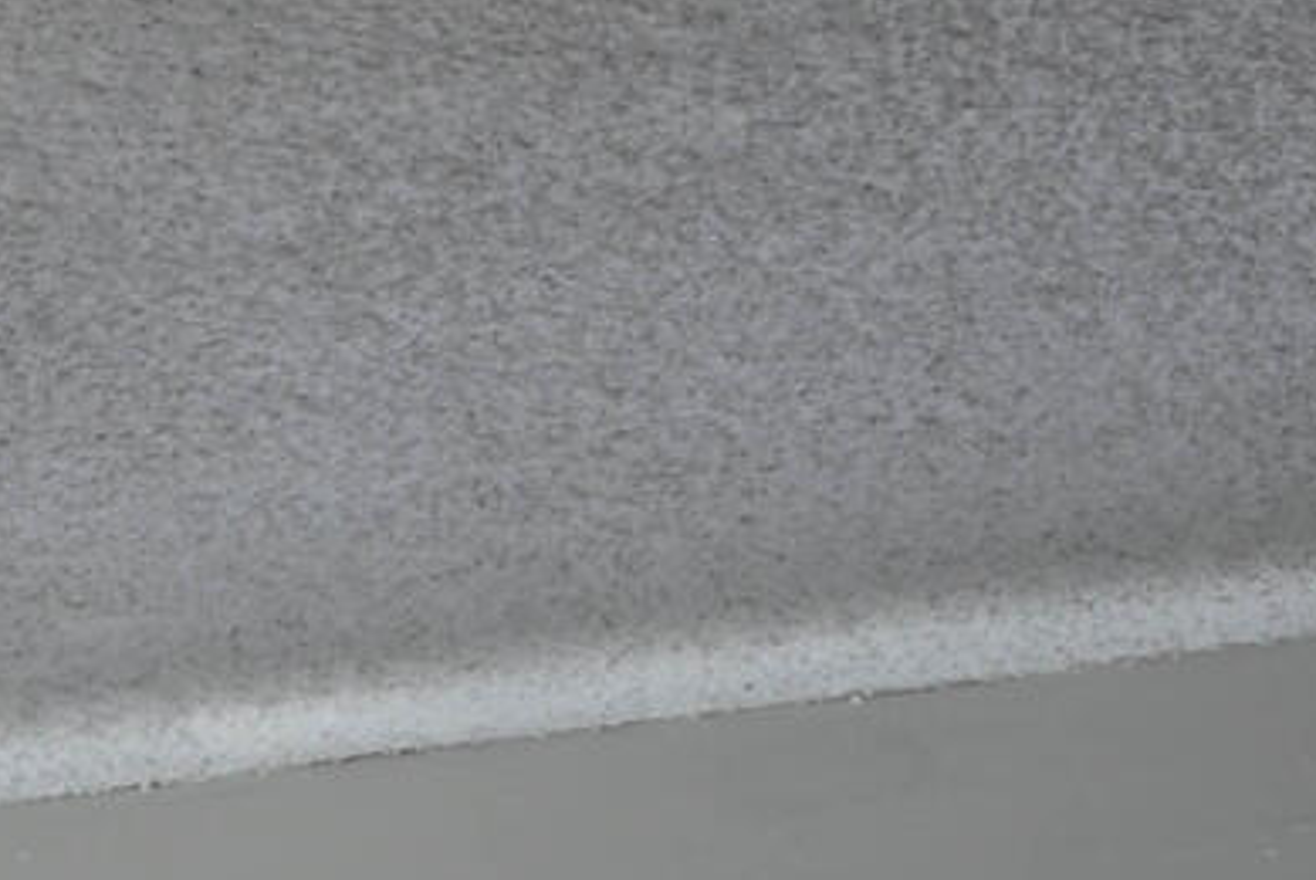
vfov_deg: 6.0
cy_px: 2975
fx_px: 7609
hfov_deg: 8.8
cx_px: -2087
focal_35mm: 208
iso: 64
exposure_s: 1.6
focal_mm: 18
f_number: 11
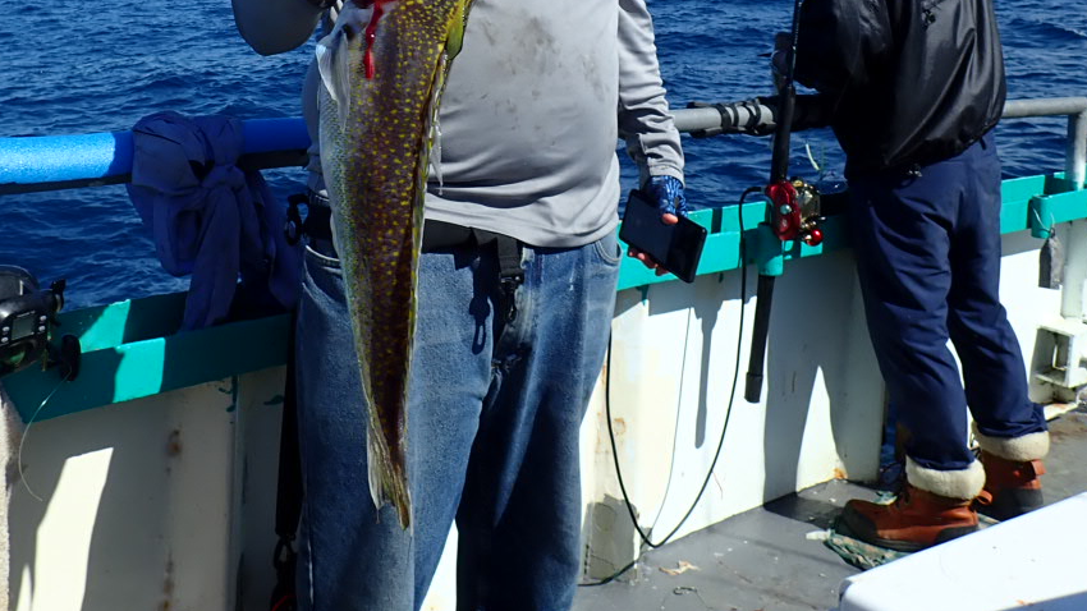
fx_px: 1182
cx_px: 450
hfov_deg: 49.2
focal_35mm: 41
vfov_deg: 27.5
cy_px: 13
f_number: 8
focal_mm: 4.5
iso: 100
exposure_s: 1/200
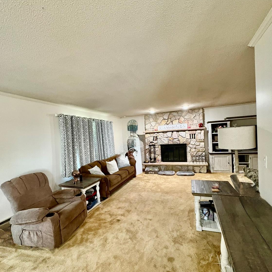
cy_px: 142
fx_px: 151
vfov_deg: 83.9
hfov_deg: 84.0
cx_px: 136
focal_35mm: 17
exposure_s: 1/60
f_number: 2.2
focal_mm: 2.22
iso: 640
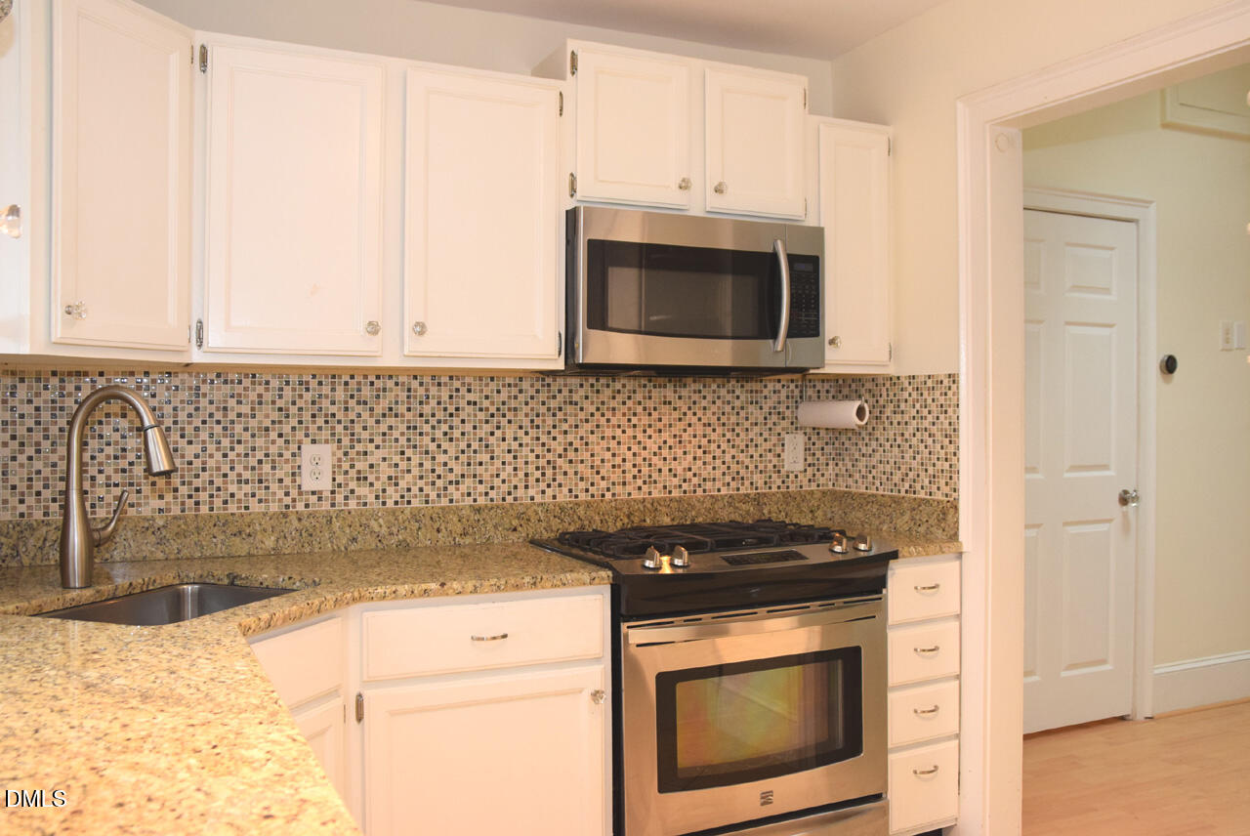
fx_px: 1043
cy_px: 418
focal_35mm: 30
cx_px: 625
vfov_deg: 43.7
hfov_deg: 61.9
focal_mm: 20
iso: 1250
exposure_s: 1/60
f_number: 4
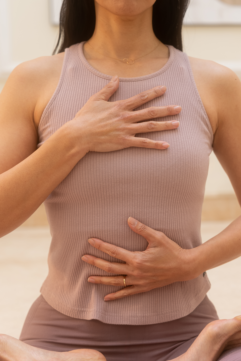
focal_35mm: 60
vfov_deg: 33.4
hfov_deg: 22.7
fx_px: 602
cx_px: 120
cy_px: 180
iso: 400
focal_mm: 60
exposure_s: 1/250
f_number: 4
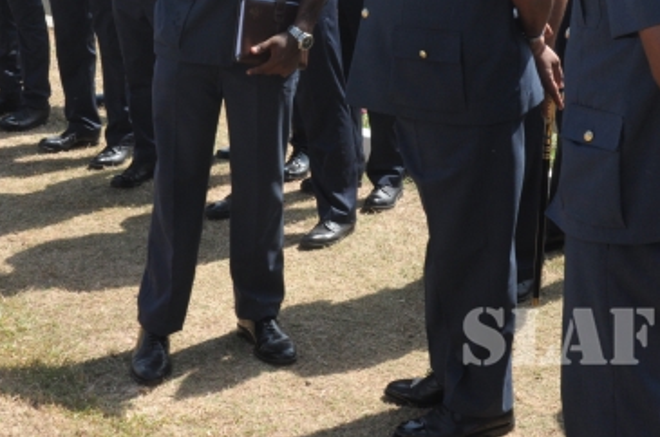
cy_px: 27
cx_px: 378
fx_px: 1317
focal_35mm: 72
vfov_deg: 18.5
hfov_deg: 28.1
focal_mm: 25
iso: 400
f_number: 14
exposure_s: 1/200
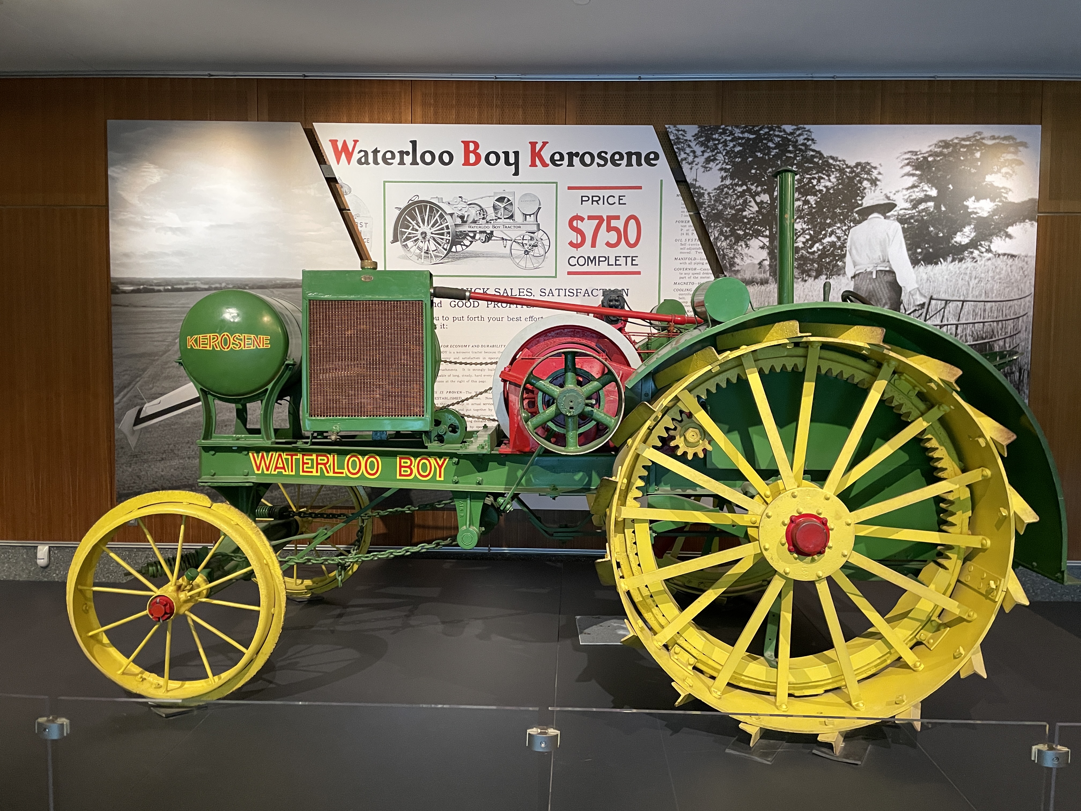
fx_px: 812
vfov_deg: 53.1
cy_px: 406
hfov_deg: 67.3
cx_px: 540
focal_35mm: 26
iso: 400
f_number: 1.6
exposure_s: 1/60
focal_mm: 4.2
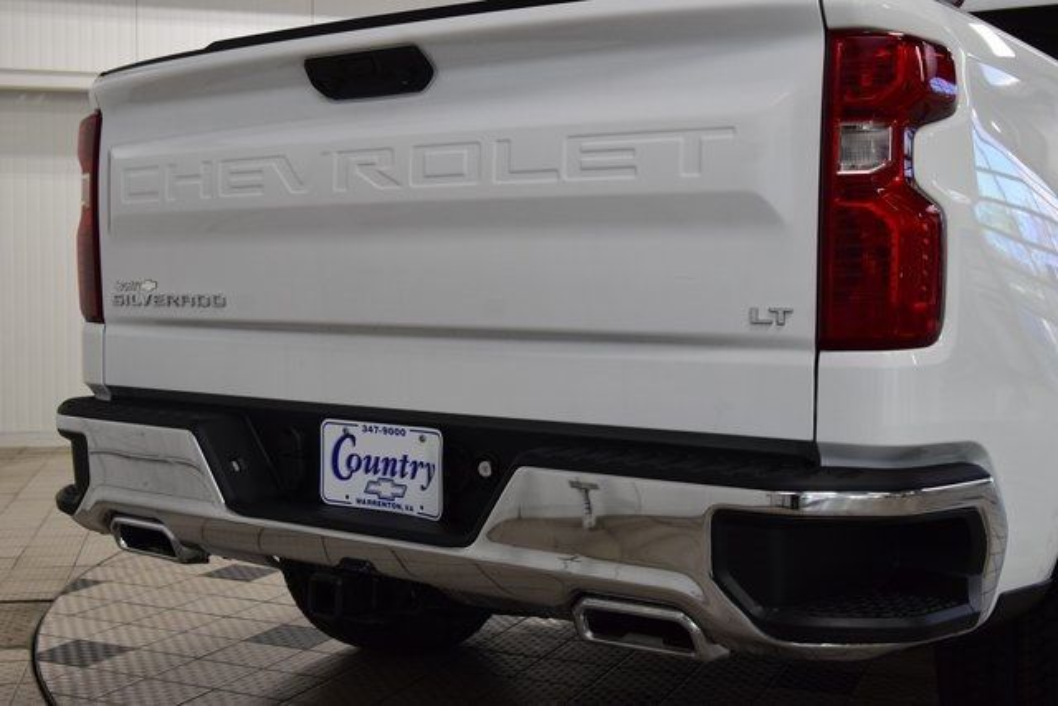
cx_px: 529
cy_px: 353
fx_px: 1411
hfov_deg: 41.1
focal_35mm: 48
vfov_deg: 28.1
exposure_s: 1/60
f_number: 8
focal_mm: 32
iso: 1600
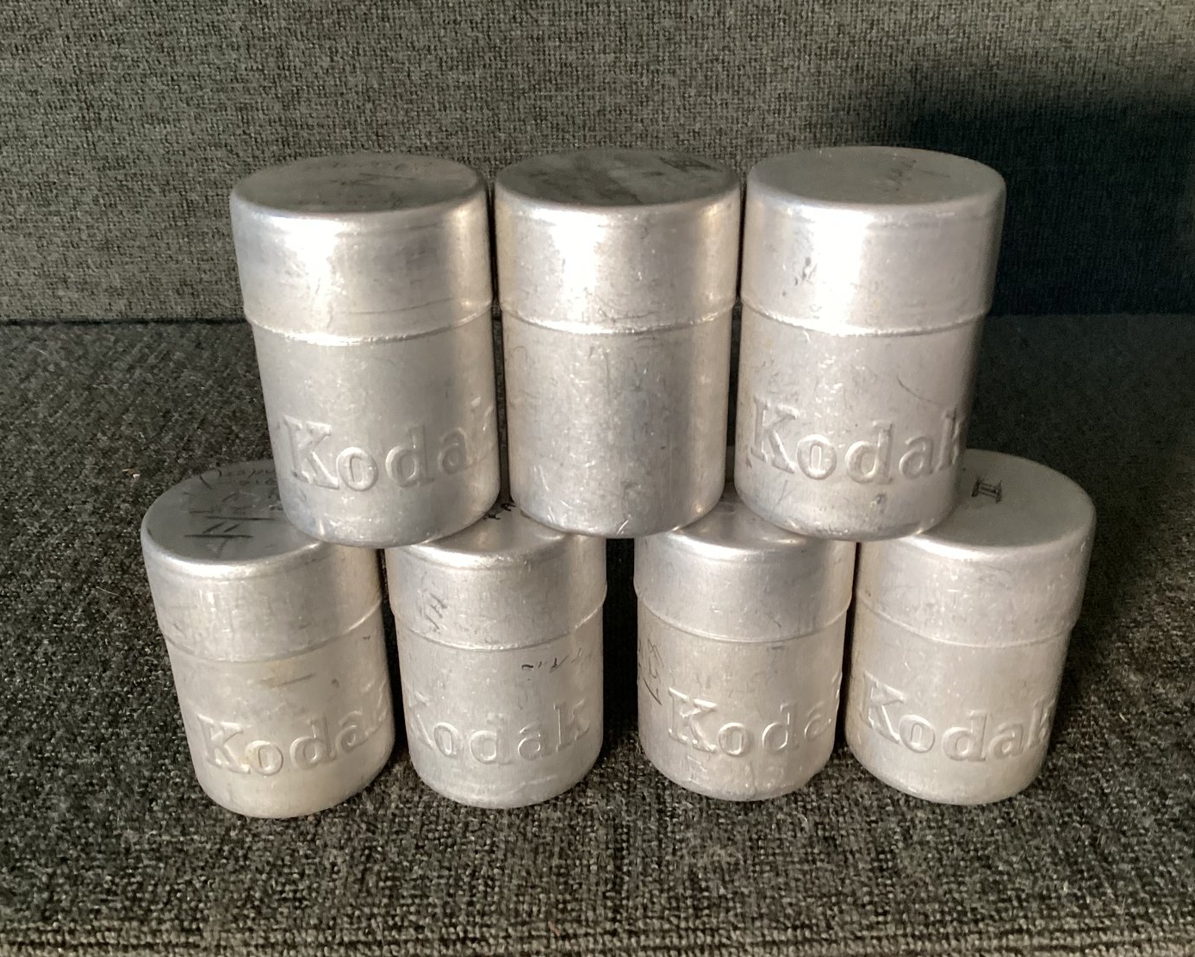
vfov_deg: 44.6
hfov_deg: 54.2
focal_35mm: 33
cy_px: 469
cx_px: 585
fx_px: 1167
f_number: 2.4
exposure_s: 1/60
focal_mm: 3.3
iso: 200
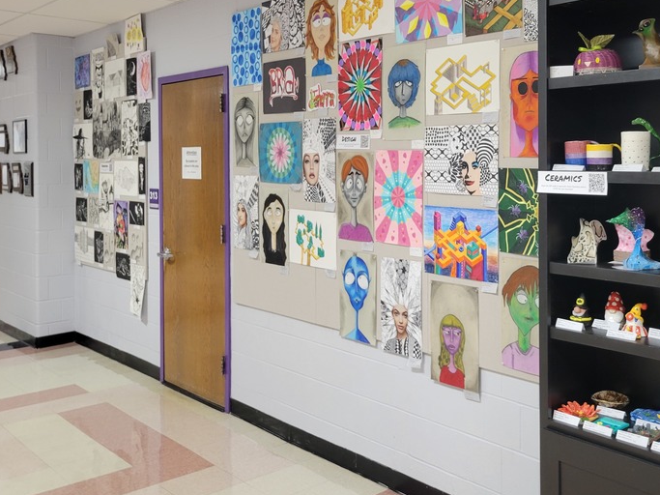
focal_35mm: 39
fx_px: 743
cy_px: 172
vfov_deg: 36.5
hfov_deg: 46.3
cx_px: 488
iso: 160
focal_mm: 5.4
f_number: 1.8
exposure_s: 1/40
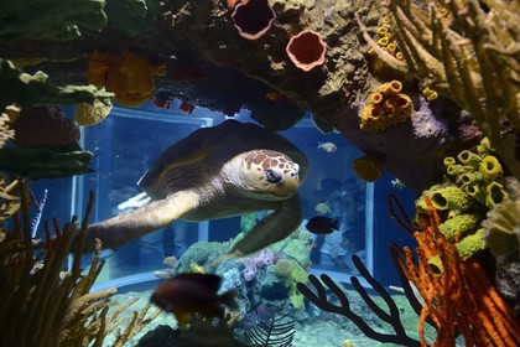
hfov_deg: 67.4
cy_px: 174
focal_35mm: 27
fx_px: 390
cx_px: 260
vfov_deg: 47.9
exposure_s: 1/13
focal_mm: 27
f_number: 4
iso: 1600
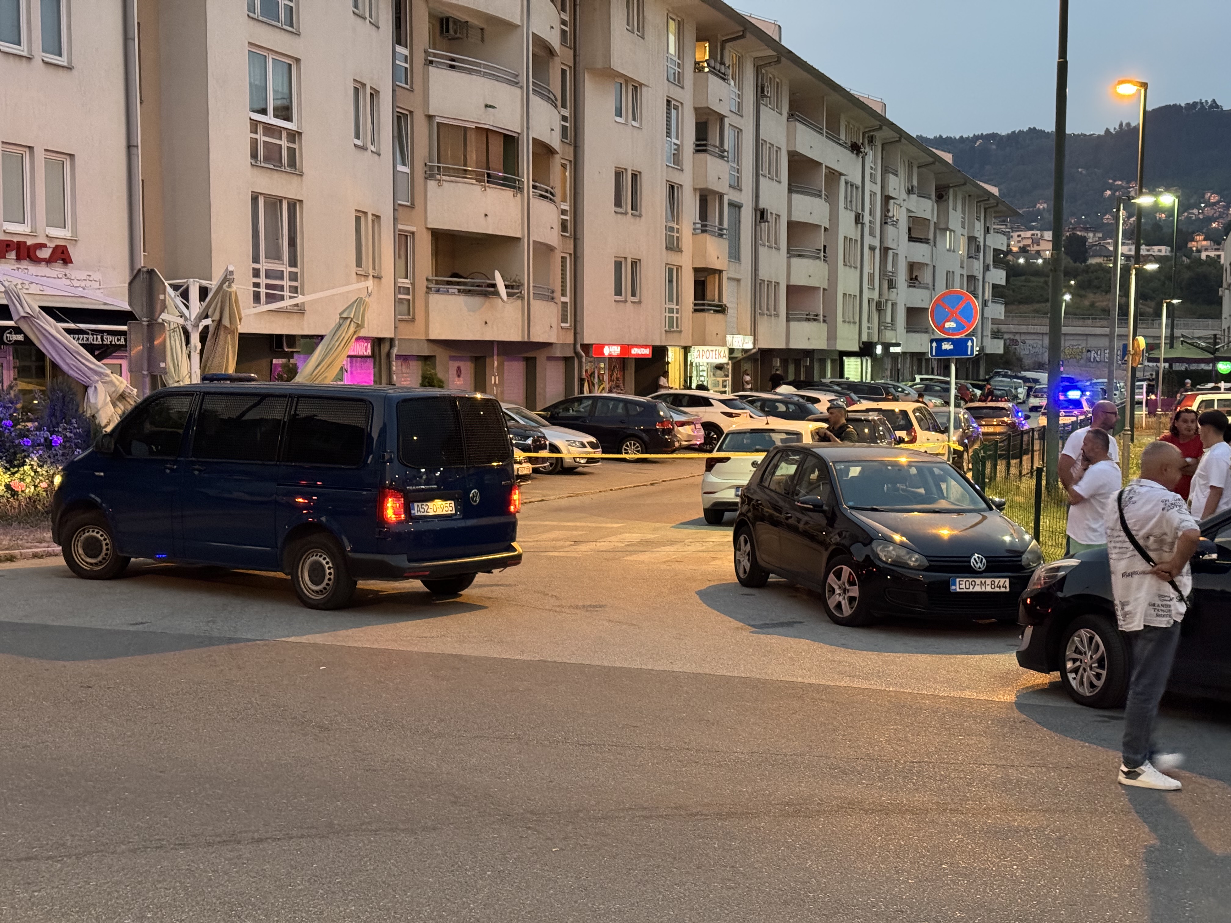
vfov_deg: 30.3
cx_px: 616
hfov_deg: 39.7
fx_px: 1707
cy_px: 462
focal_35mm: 48
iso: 640
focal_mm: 6.76
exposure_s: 1/25
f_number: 1.78
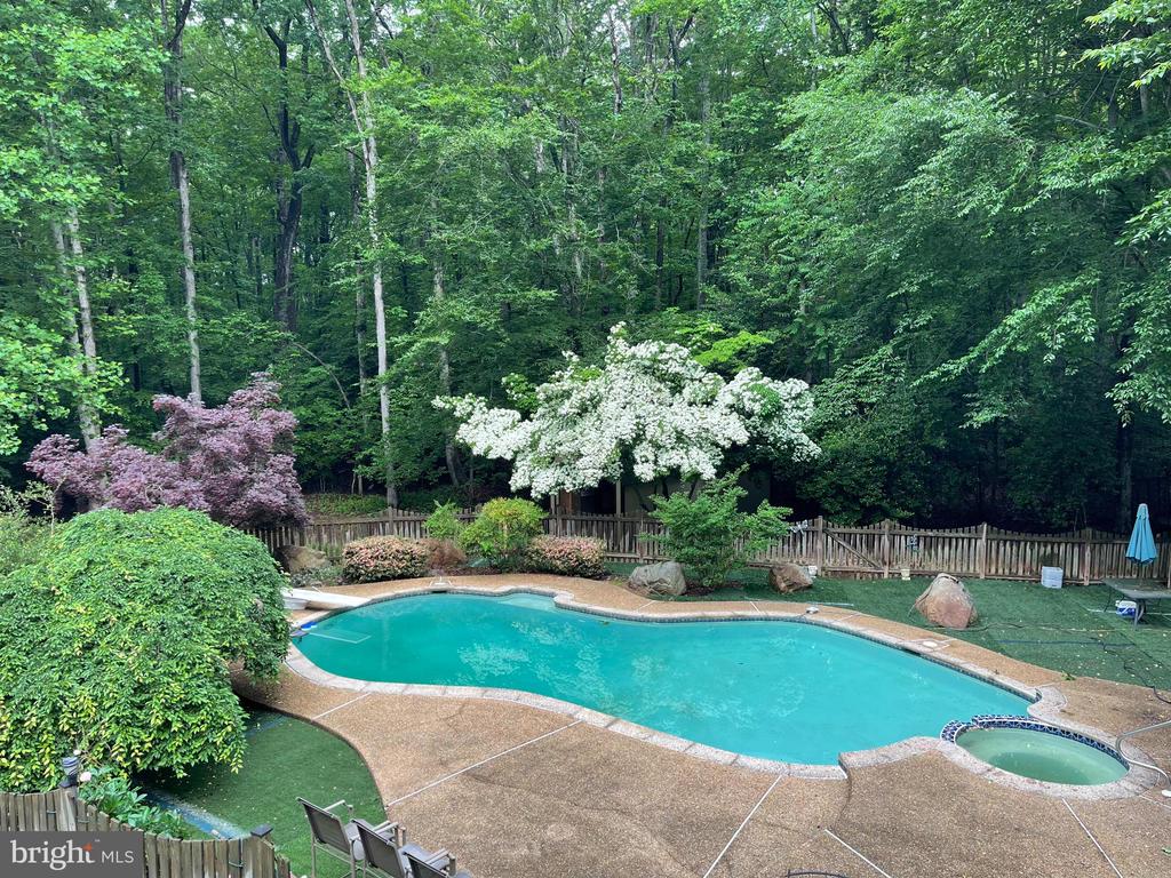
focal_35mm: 25
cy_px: 439
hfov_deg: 69.4
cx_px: 586
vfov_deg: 54.9
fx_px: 846
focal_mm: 5.1
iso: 32
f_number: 1.6
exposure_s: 1/145
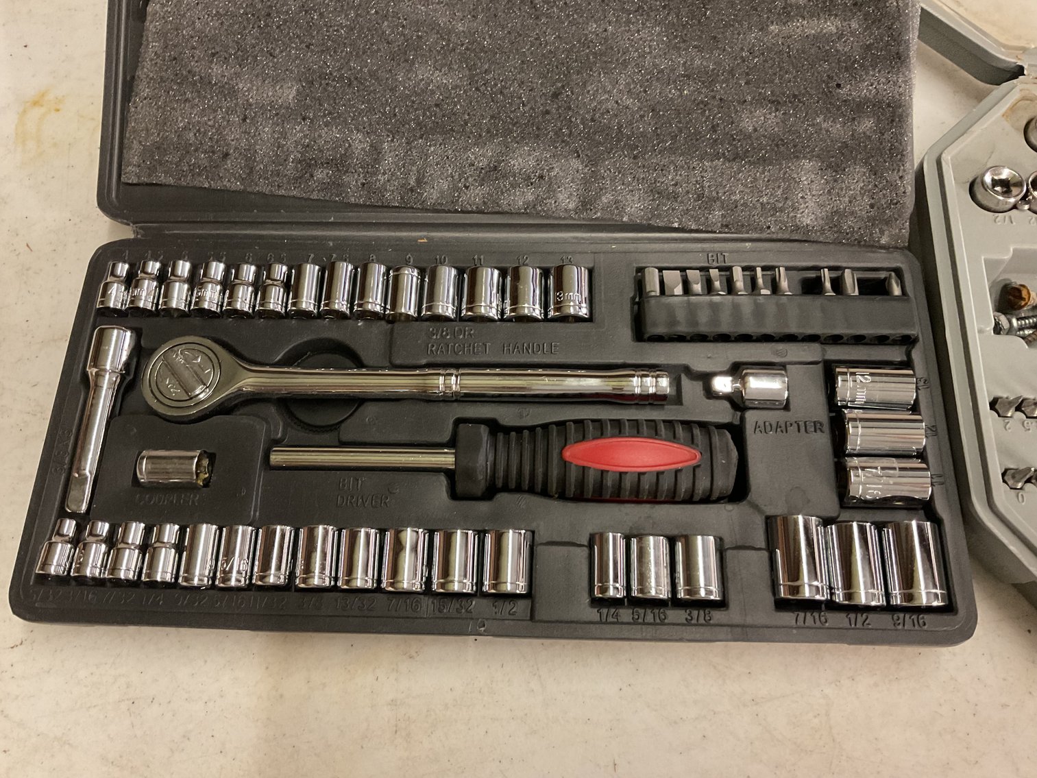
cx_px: 518
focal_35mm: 29
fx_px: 869
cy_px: 389
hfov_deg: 61.7
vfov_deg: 48.2
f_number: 1.8
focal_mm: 3
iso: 400
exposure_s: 1/30
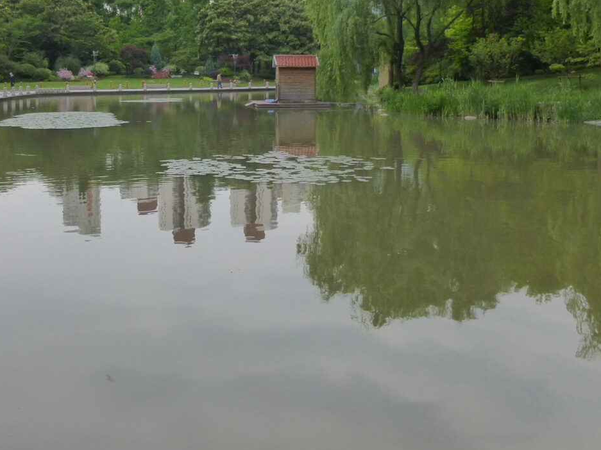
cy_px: 120
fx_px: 712
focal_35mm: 41
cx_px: 198
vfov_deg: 34.5
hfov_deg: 45.1
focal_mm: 4.5
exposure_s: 1/100
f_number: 3.1
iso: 200
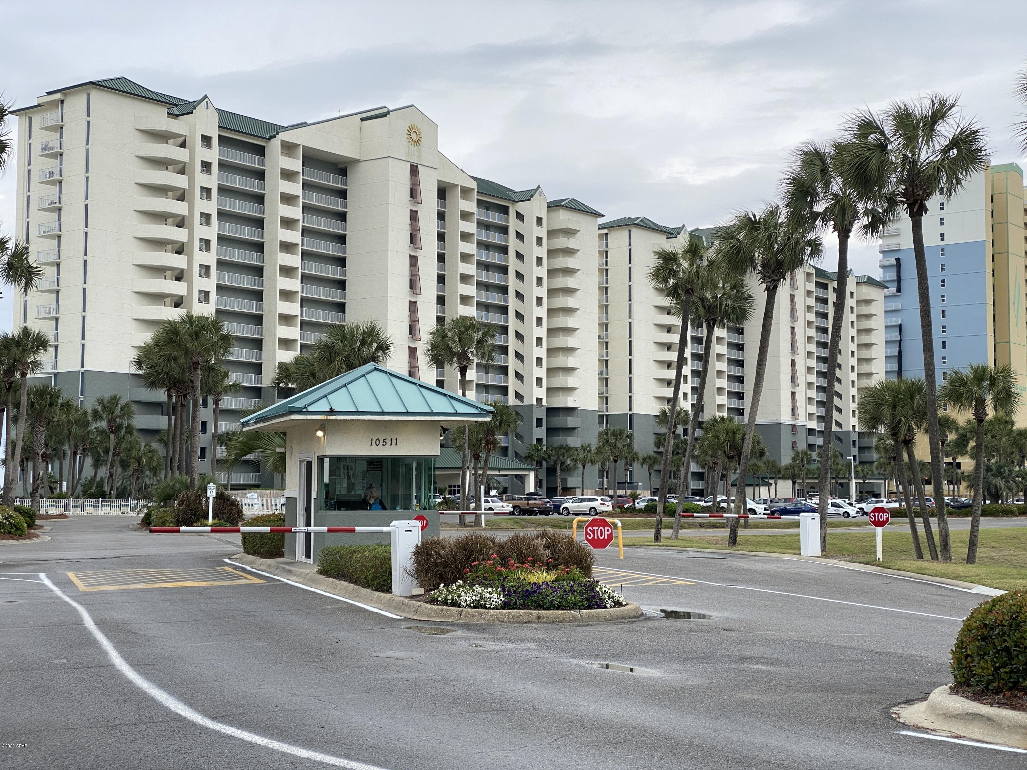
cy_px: 385
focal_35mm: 52
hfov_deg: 36.8
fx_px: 1543
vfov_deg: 28.0
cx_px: 514
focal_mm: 6
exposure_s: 1/271
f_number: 2
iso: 20
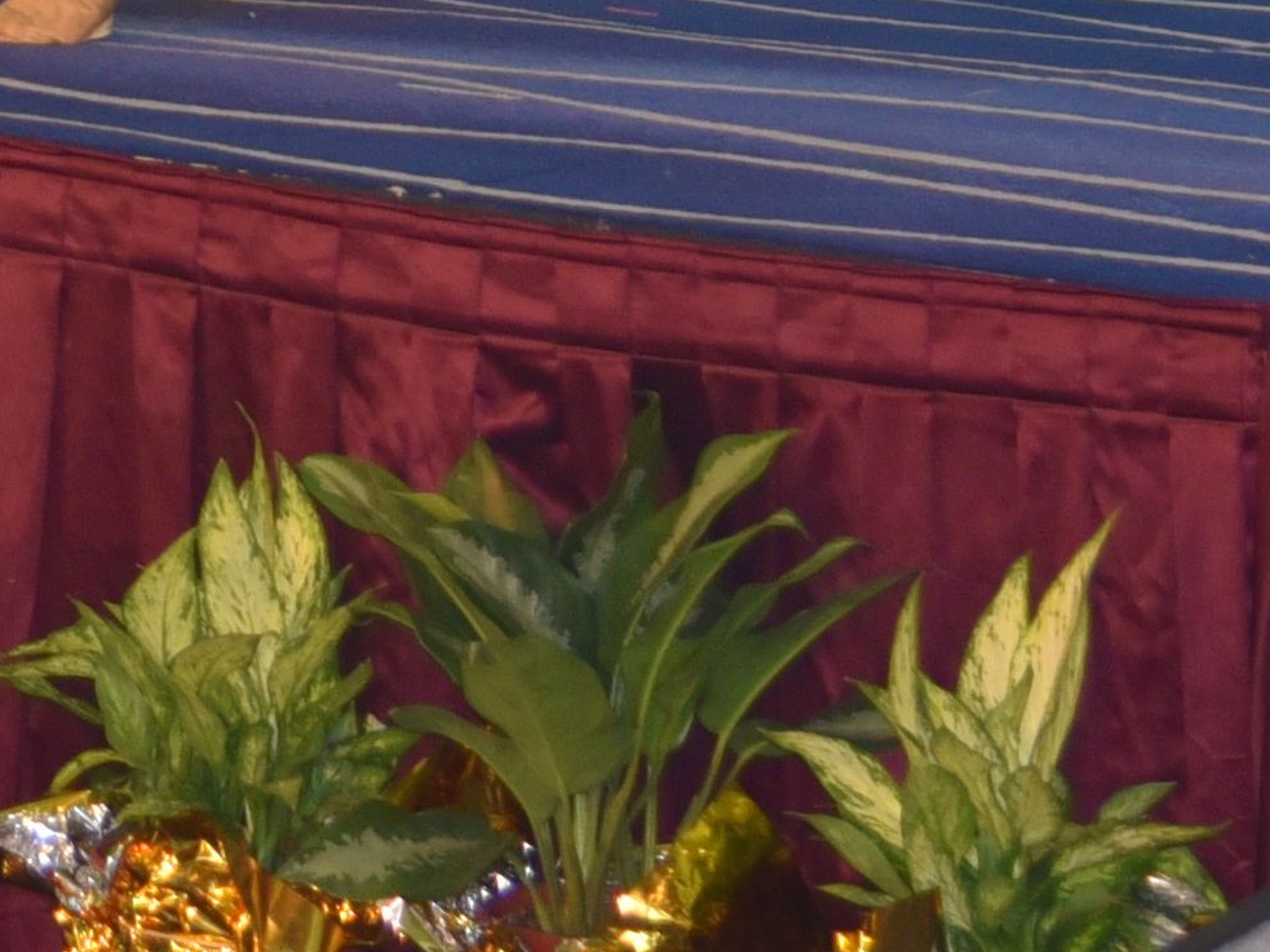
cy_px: -1423
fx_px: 9501
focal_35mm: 259
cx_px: -1005
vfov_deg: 5.5
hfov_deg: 7.4
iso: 800
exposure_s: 1/250
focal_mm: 44
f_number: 4
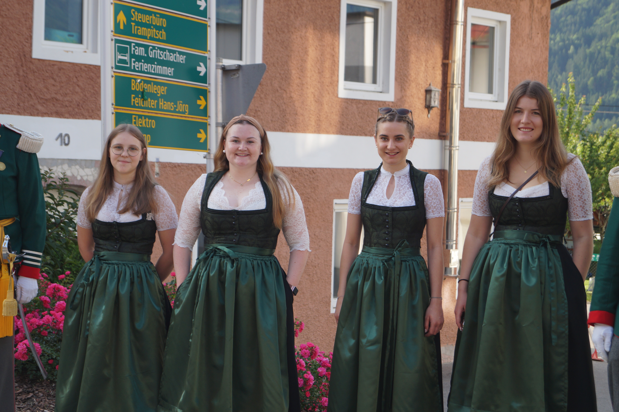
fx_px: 1289
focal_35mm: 75
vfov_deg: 18.2
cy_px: 206
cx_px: 310
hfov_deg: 27.0
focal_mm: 50
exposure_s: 1/160
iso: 160
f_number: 5.6
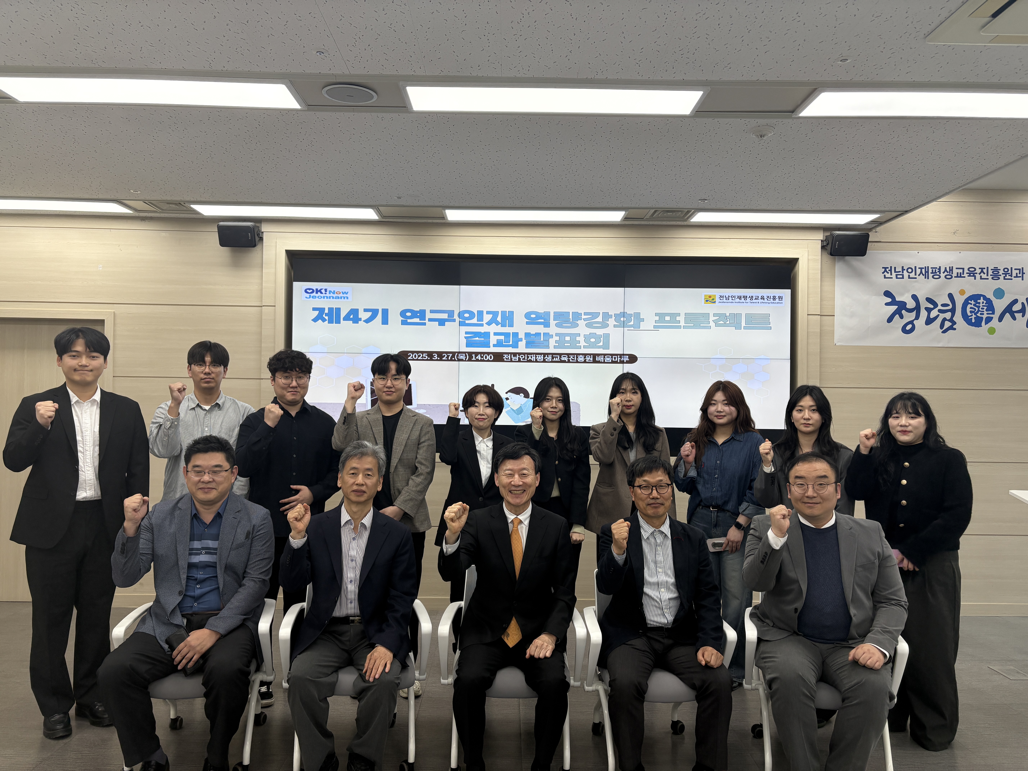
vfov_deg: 53.1
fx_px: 772
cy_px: 386
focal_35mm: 26
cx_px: 514
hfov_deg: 67.3
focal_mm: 5.96
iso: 100
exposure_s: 1/240
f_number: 1.6
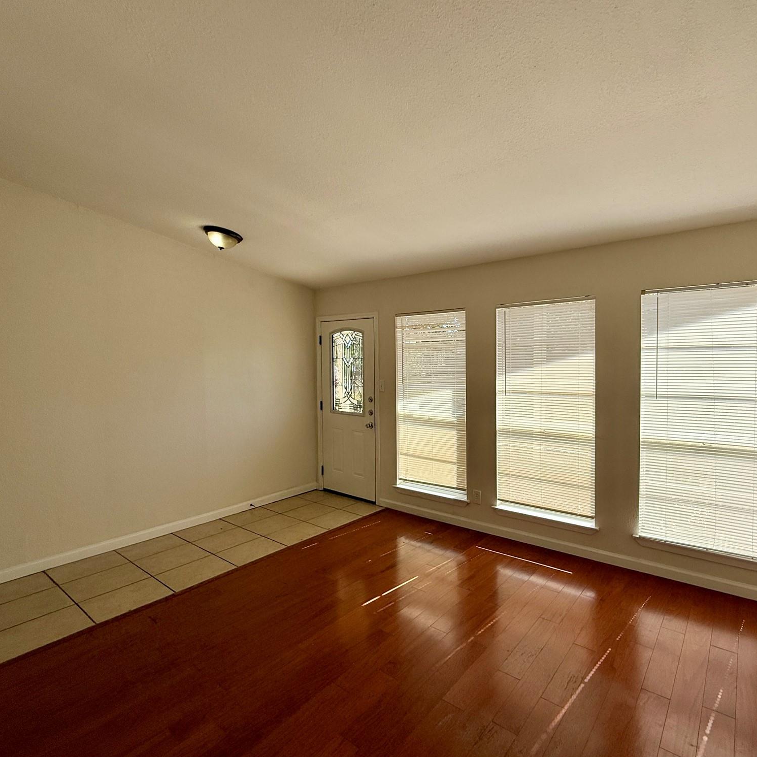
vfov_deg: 84.0
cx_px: 486
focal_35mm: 17
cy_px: 373
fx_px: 421
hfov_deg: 81.9
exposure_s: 1/799
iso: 50
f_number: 2.2
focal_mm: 2.22
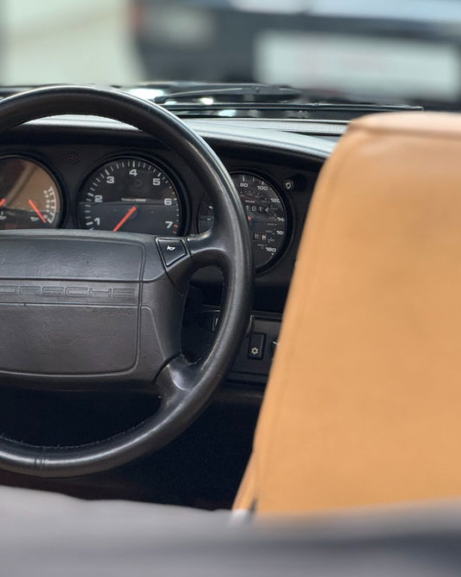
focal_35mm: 179
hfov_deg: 8.6
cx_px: 83
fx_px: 3053
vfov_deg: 10.8
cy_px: 270
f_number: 2.8
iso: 400
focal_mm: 15.66
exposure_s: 1/100
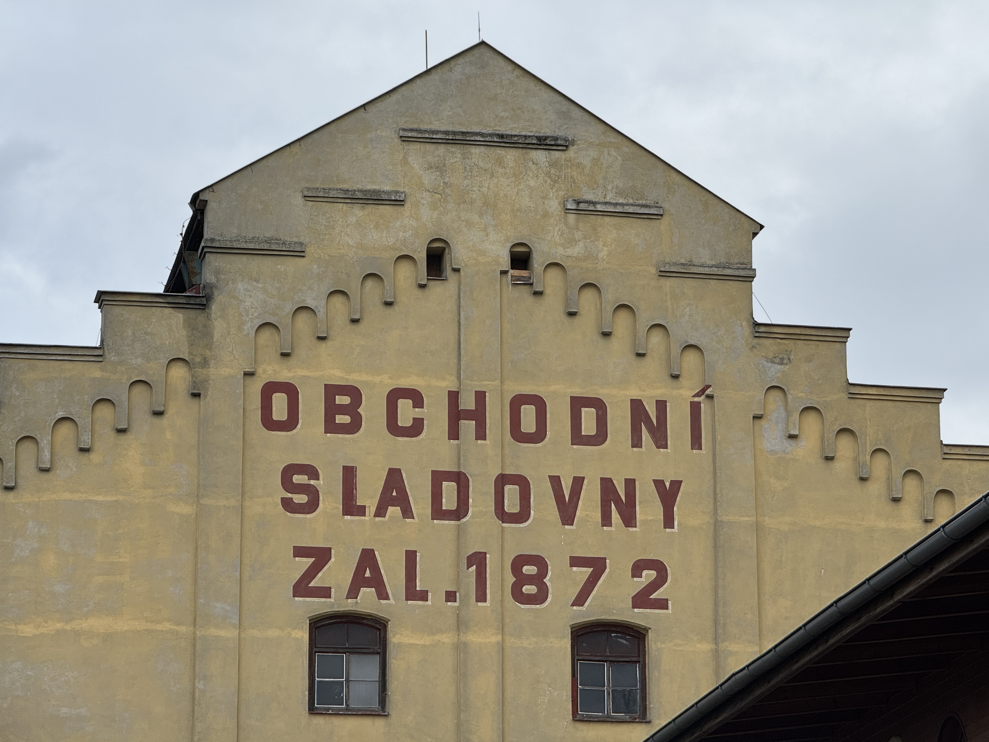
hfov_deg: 16.3
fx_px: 3457
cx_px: 498
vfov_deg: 12.2
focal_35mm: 121
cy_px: 371
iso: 50
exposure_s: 1/802
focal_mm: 15.66
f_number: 2.8
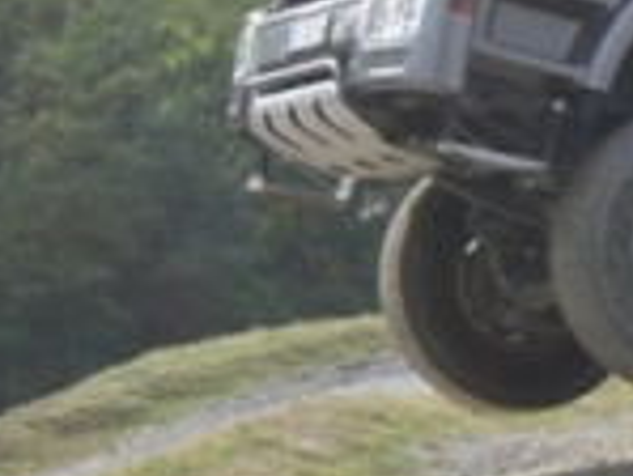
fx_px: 6515
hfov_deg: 5.5
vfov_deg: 4.2
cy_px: 108
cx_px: 1162
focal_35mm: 356
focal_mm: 15.3
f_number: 4.6
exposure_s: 1/250
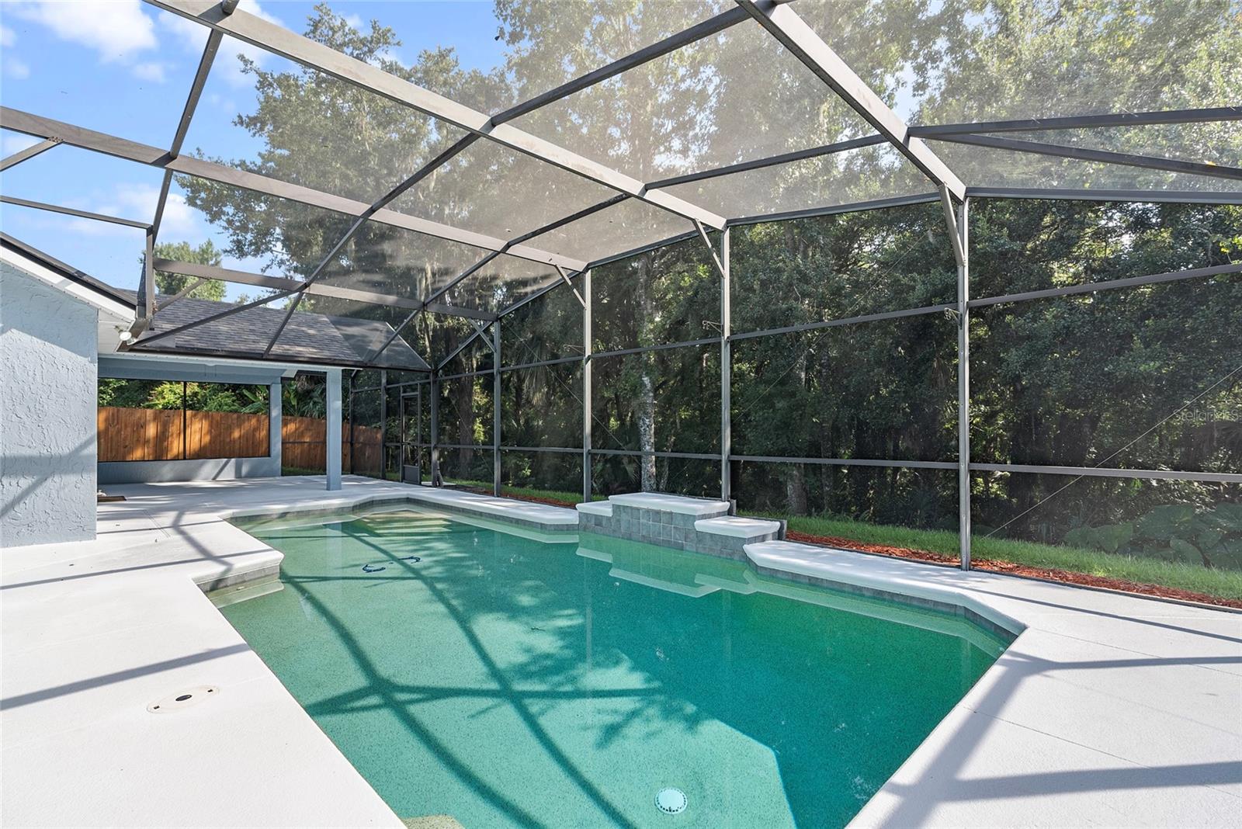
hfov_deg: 96.7
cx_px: 621
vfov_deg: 73.8
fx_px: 552
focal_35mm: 16
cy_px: 414
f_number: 8
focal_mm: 16
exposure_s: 1/13
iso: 100
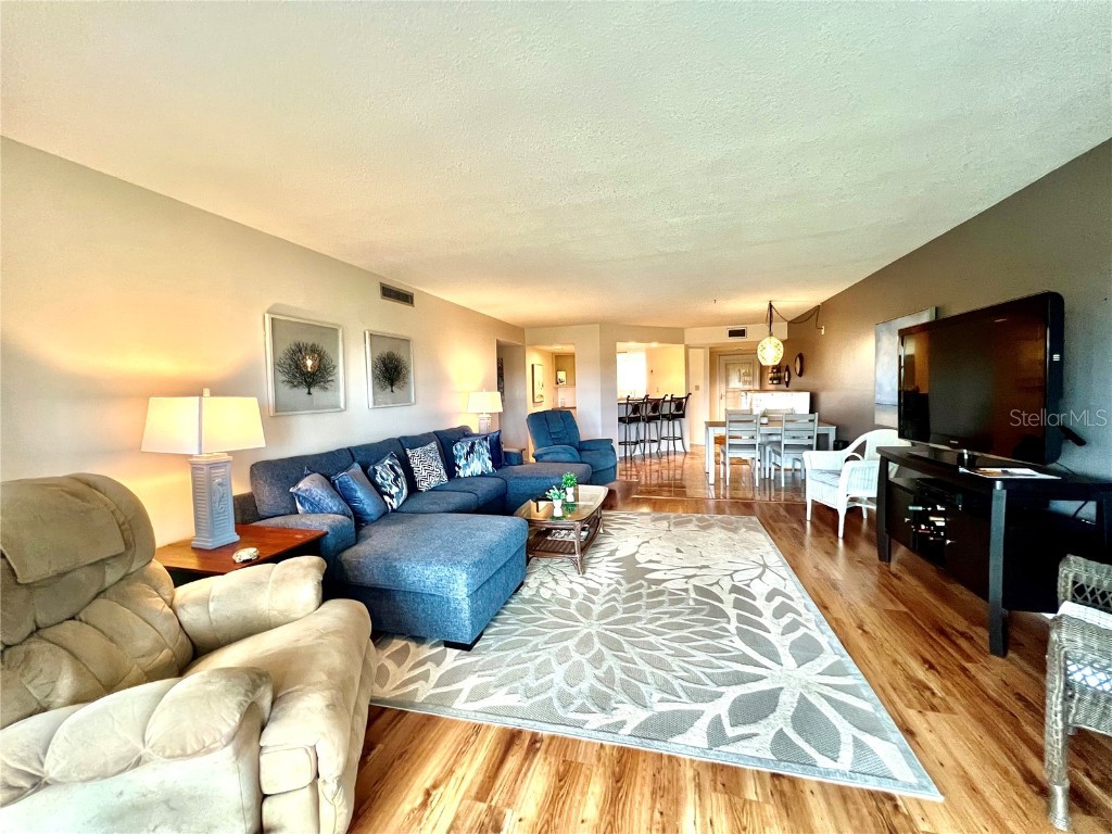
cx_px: 556
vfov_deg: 89.9
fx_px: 418
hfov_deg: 106.2
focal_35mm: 13
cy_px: 417
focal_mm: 1.57
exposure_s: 1/60
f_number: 1.8
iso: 400
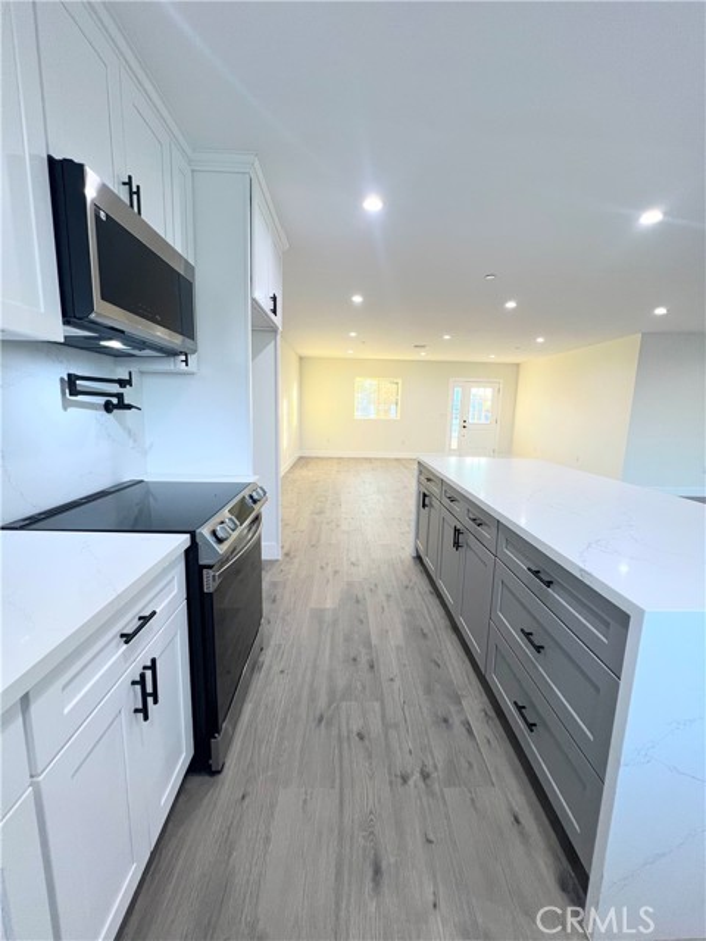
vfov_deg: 106.2
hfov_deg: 89.9
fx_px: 354
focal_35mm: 13
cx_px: 353
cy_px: 470
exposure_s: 1/120
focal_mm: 1.57
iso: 160
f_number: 1.8
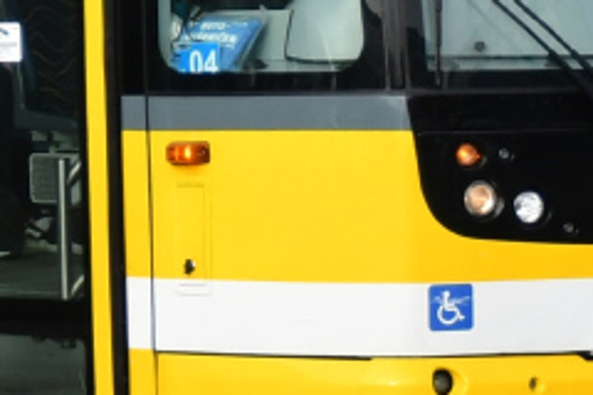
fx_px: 4645
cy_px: -300
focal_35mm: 282
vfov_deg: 4.8
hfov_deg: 7.2
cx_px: -262
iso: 250
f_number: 4.2
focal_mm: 35
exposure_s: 1/1000
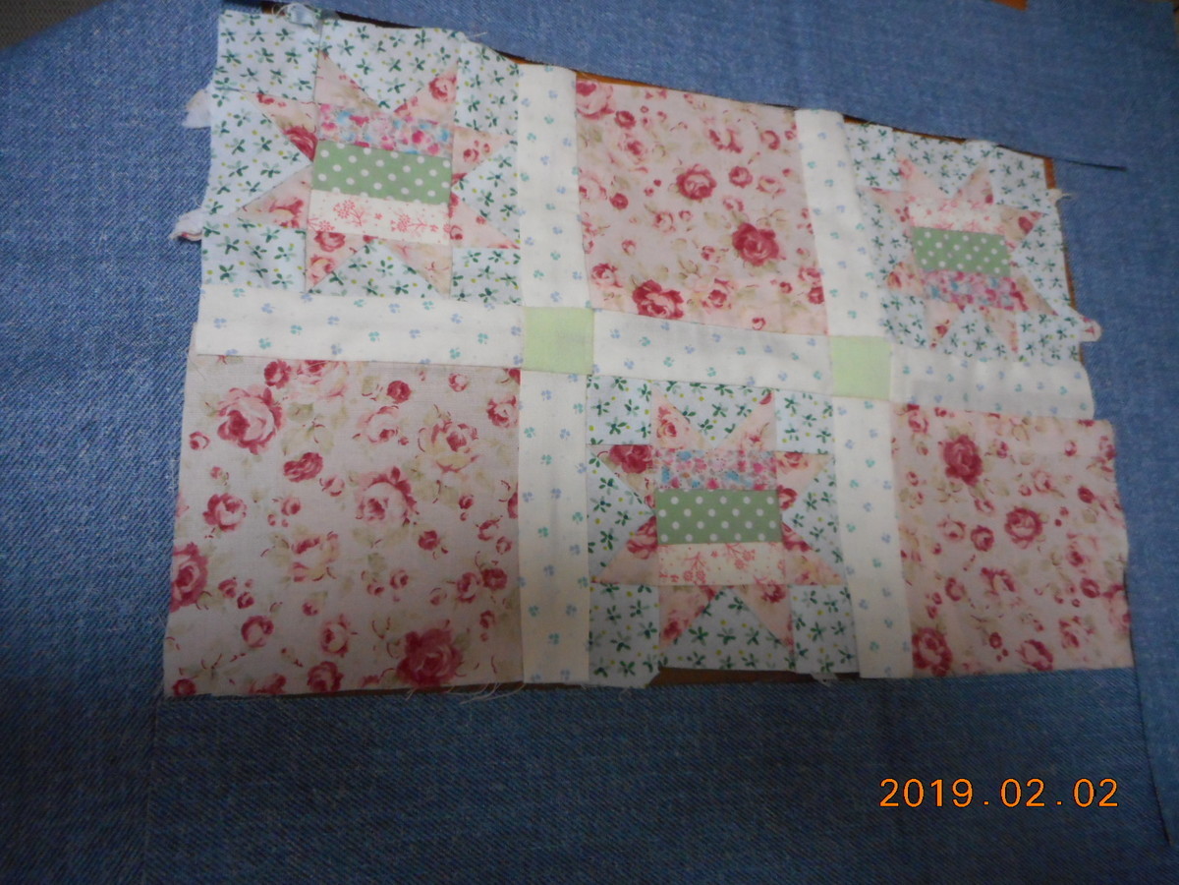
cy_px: 442
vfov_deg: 54.9
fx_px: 851
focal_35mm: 25
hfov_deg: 69.4
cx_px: 590
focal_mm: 4.5
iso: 400
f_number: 3.7
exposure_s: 1/25
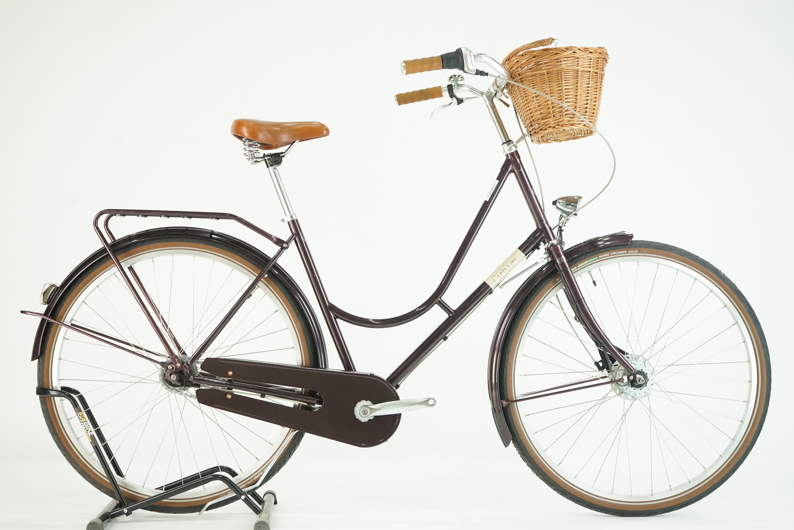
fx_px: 1213
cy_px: 265
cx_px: 397
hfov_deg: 36.2
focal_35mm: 55
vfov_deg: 24.6
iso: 2500
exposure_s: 1/200
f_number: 5.6
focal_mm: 55
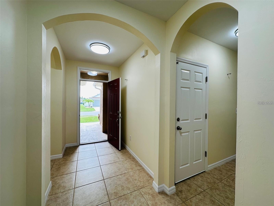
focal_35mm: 14
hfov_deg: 102.1
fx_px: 111
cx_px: 137
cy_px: 103
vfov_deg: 85.7
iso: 50
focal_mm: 2.22
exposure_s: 1/120
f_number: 2.2
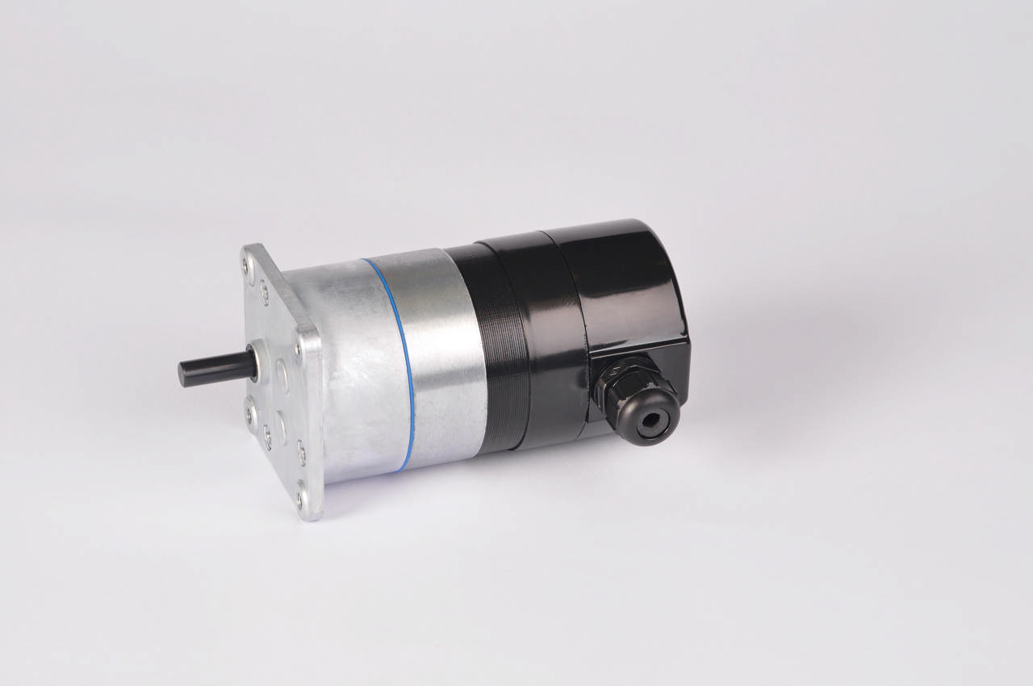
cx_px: 516
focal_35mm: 117
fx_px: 3353
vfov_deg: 11.7
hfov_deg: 17.5
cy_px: 343
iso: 200
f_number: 20
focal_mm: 78
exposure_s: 1/125
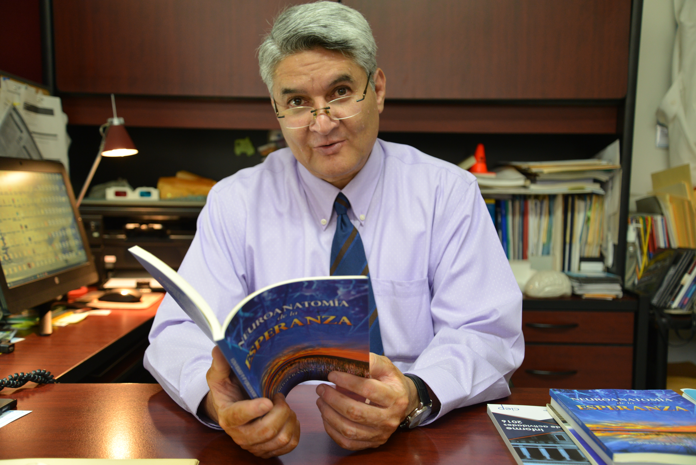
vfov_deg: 36.9
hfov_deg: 53.1
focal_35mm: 36
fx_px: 696
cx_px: 348
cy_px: 232
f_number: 4
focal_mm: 36
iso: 1100
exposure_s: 1/30
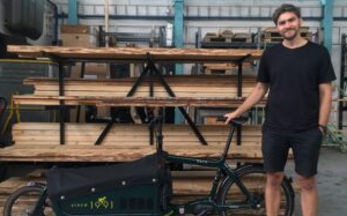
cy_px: 119
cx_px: 179
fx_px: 387
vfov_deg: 31.2
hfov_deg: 48.2
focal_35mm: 41
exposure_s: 1/50
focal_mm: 4.15
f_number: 2.2
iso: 32
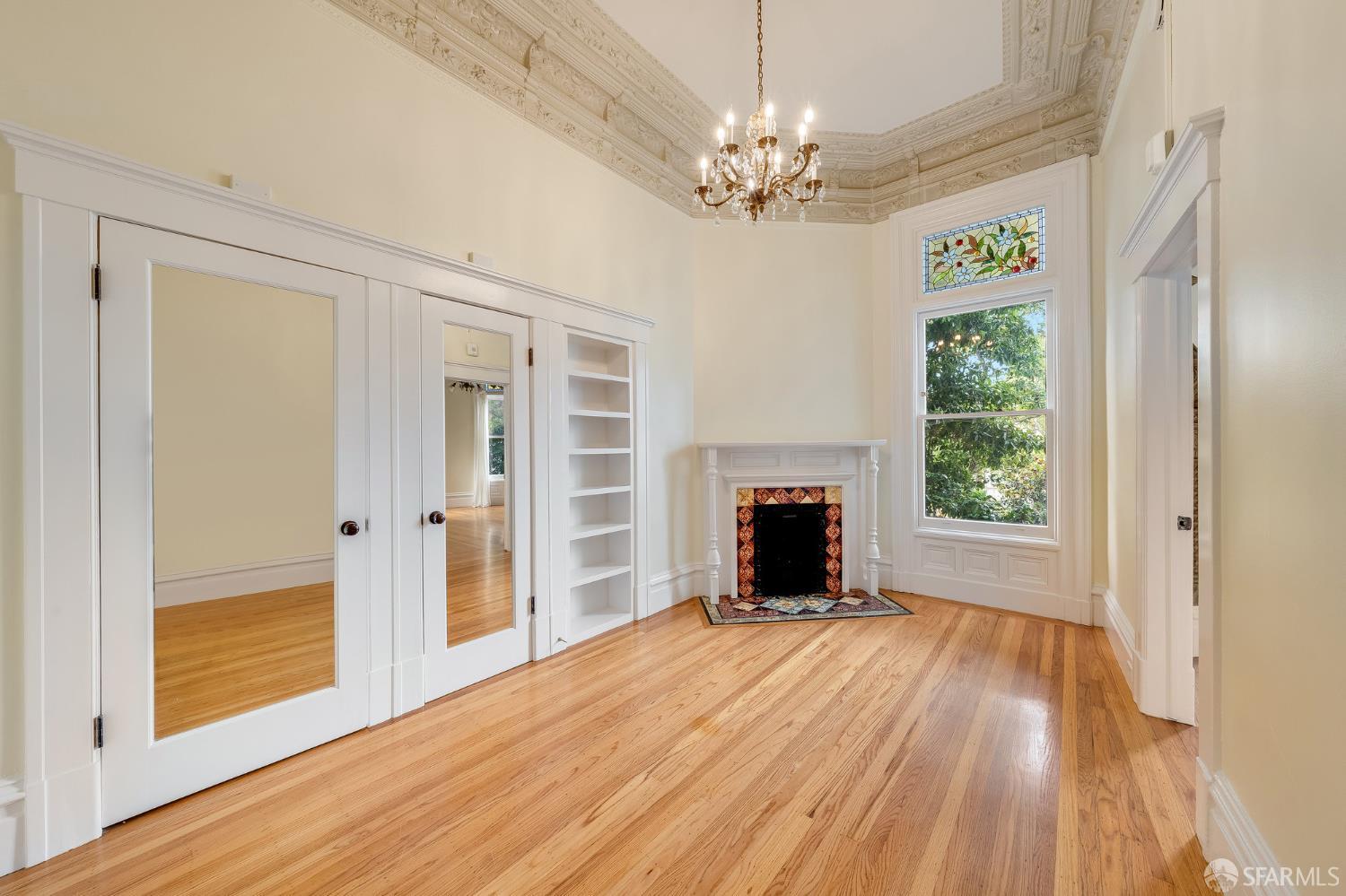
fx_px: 448
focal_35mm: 12
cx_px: 673
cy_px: 448
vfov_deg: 90.0
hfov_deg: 112.6
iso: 200
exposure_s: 1/5
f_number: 11
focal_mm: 12
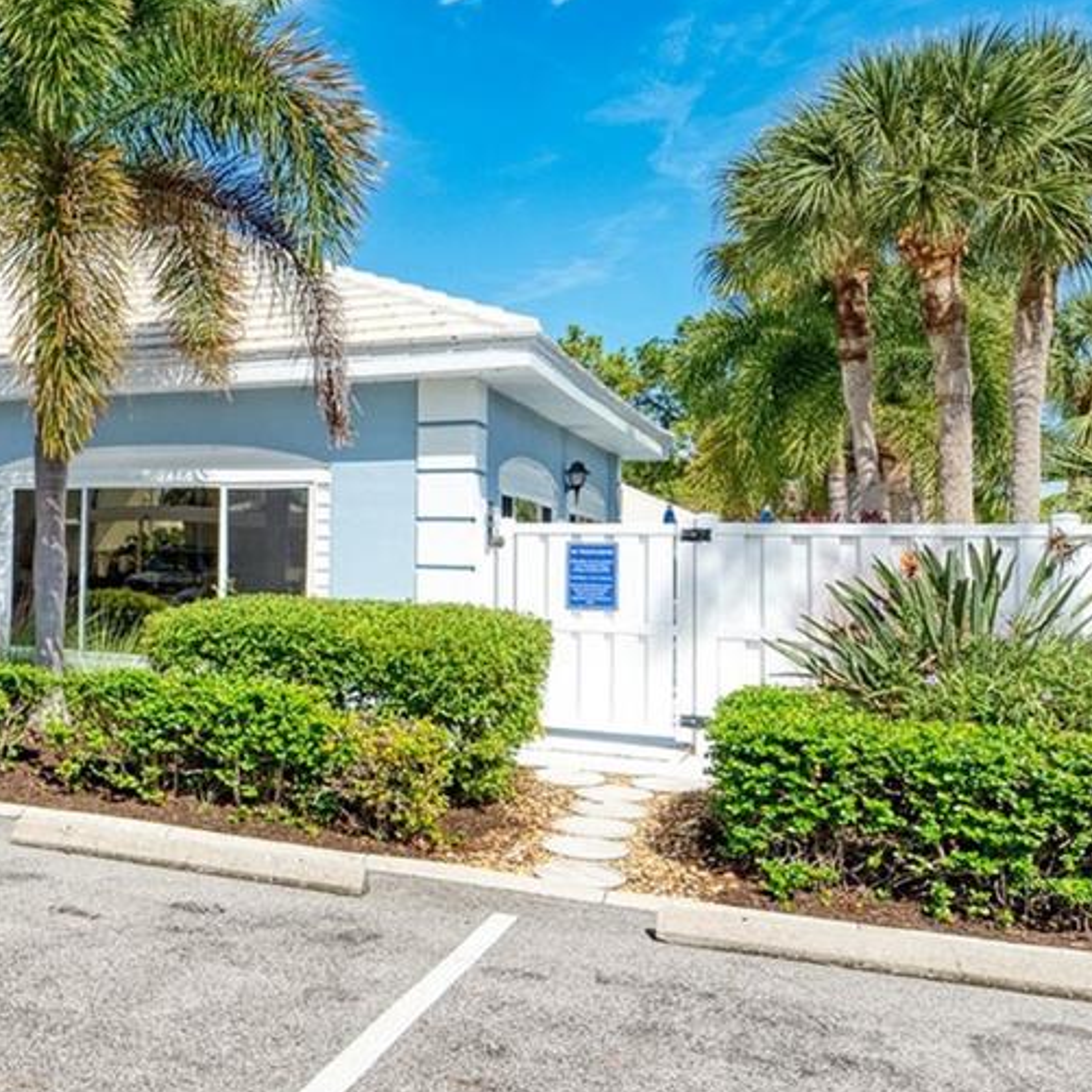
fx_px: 1356
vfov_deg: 43.8
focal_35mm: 38
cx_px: -146
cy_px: 487
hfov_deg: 36.2
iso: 250
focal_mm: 14
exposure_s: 1/3200
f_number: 7.1
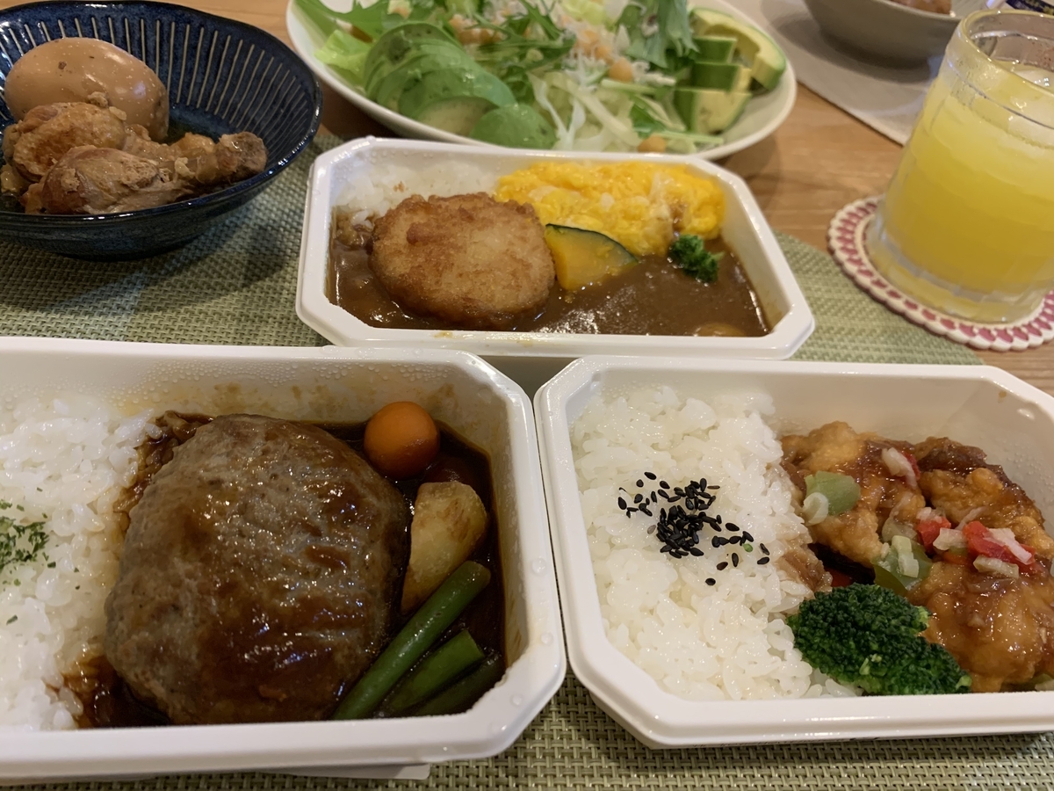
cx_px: 527
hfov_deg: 67.3
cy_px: 396
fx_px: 792
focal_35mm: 26
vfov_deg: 53.1
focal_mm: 4.25
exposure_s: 1/50
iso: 250
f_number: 1.8
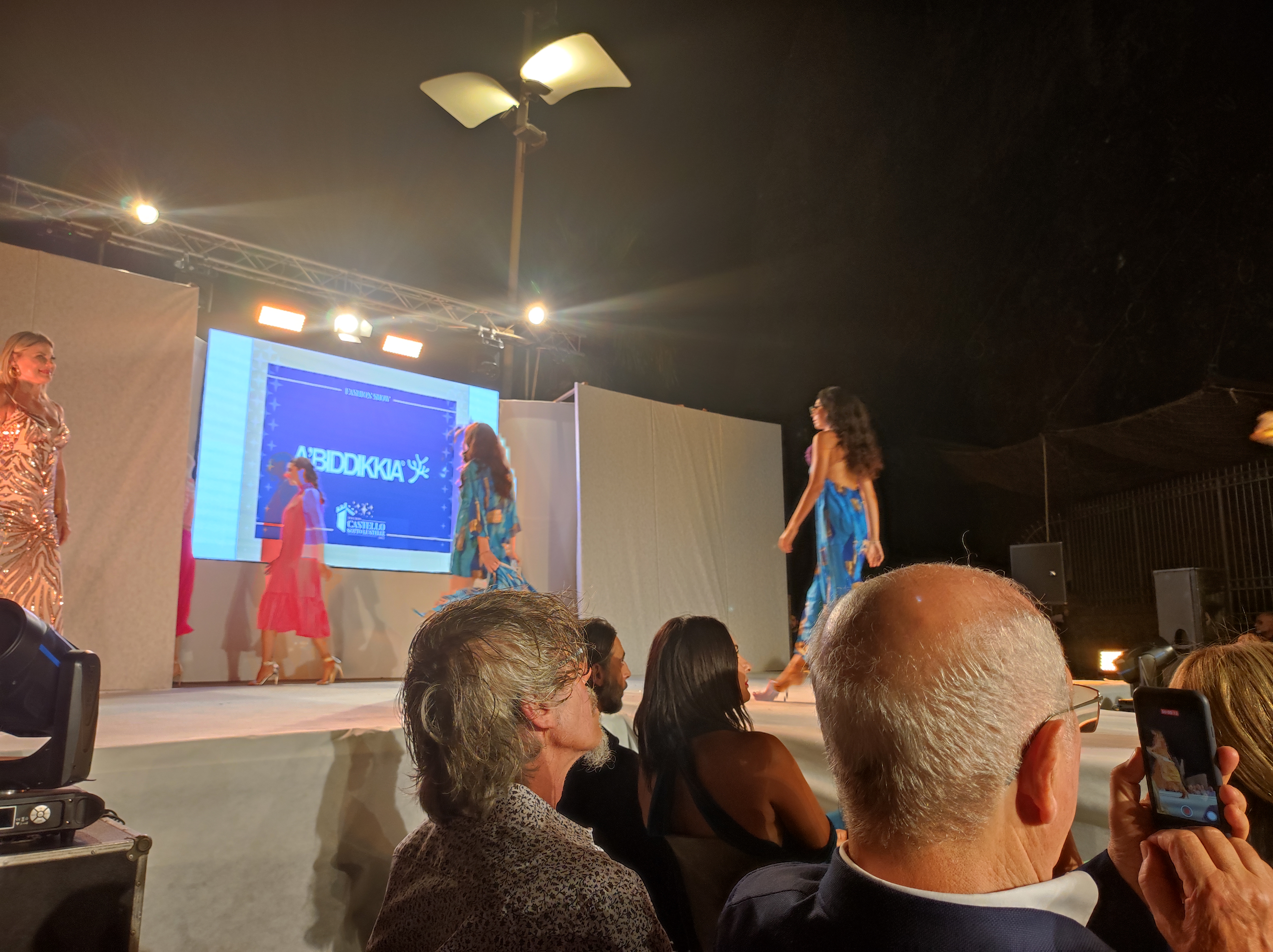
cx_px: 636
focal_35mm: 25
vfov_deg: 54.8
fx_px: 919
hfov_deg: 69.4
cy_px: 476
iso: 521
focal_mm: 4.7
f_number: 1.79
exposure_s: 1/50
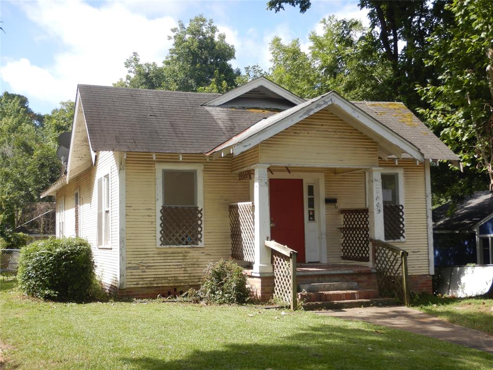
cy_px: 185
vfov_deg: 30.3
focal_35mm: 48
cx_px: 246
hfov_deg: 39.7
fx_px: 684
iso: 125
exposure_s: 1/400
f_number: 4.3
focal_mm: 8.5
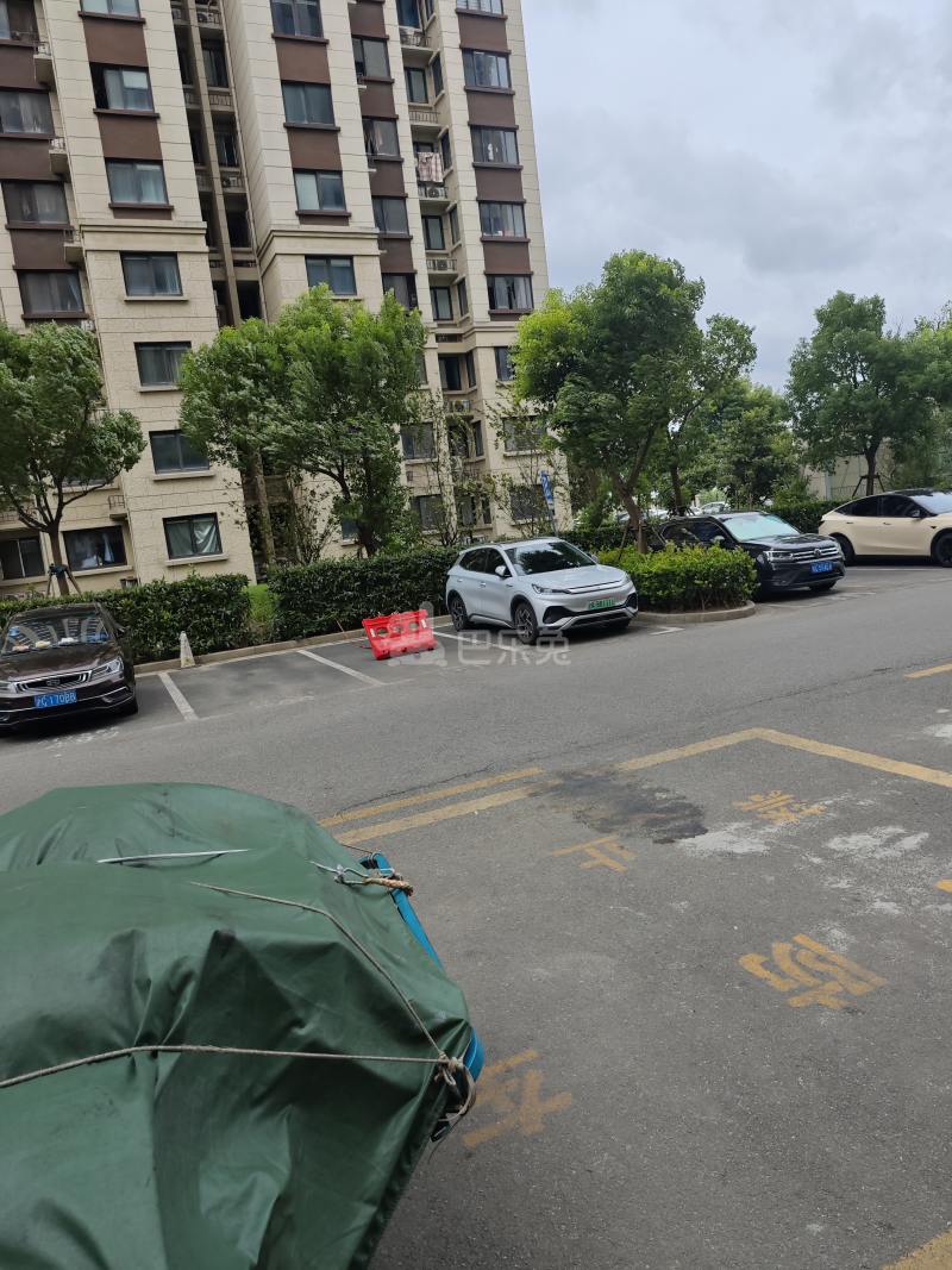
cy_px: 635
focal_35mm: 23
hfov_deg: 58.9
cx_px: 476
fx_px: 844
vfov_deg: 73.9
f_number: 2
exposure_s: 1/1938
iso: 50
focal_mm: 8.72
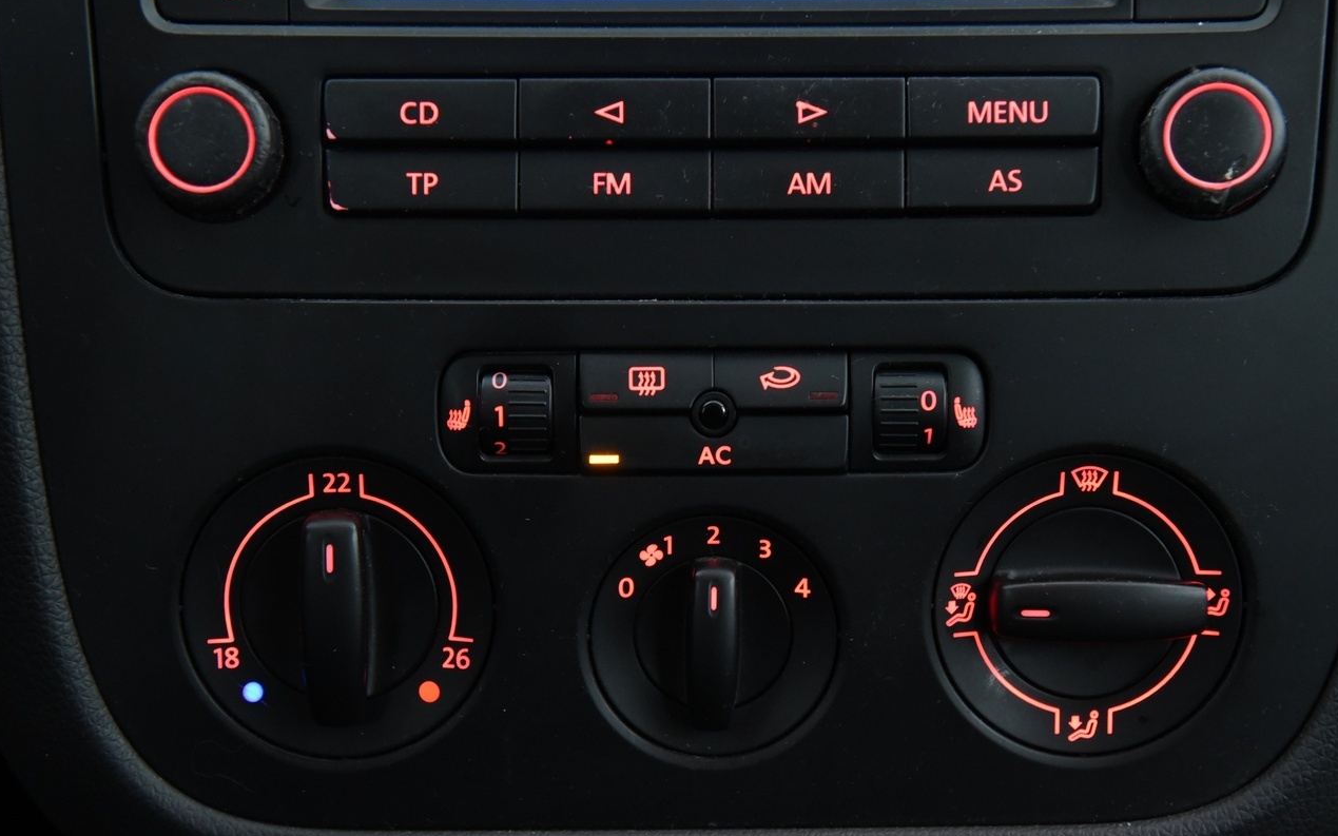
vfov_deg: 20.0
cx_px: 712
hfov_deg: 31.5
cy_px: 497
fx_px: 2370
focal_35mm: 65
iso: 4000
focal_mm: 50
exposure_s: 1/20
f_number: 4
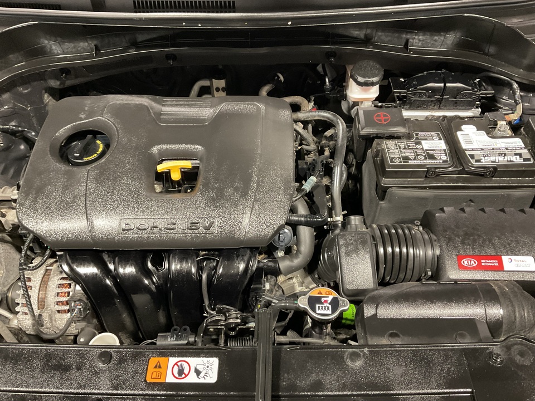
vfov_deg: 48.2
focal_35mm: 29
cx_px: 268
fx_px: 448
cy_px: 200
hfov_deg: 61.7
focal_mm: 3
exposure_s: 1/30
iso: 250
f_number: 1.8
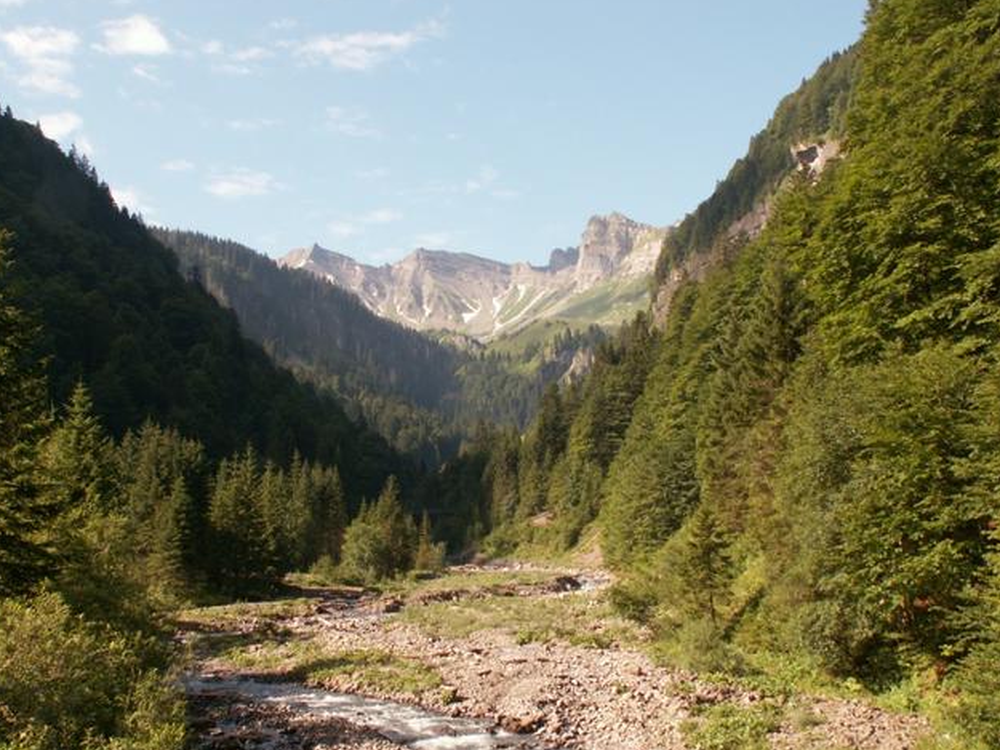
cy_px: 374
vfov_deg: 32.9
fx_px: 1271
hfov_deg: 42.9
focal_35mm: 44
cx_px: 493
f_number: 5
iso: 50
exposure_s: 1/125
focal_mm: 7.22
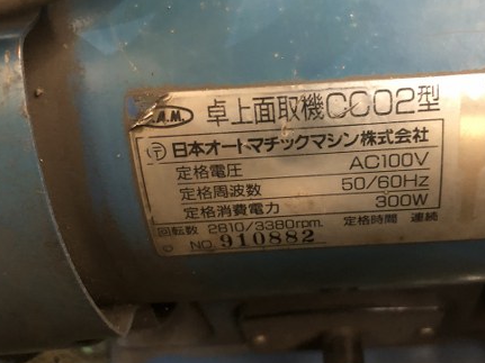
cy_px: 161
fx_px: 546
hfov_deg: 47.4
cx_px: 304
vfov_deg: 36.8
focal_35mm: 39
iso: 80
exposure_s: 1/5
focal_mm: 3.99
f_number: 1.8
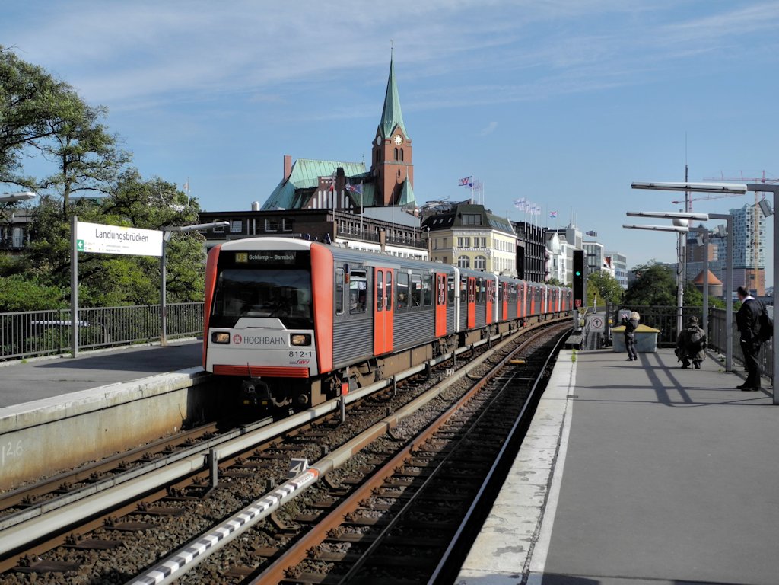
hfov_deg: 49.0
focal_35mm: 38
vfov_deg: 37.7
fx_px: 855
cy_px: 292
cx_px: 390
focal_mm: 8.1
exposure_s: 1/894
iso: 100
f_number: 4
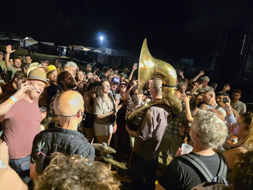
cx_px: 126
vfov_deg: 58.9
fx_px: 168
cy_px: 95
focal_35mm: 23
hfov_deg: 73.9
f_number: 1.7
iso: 1250
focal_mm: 6.3
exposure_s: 1/100
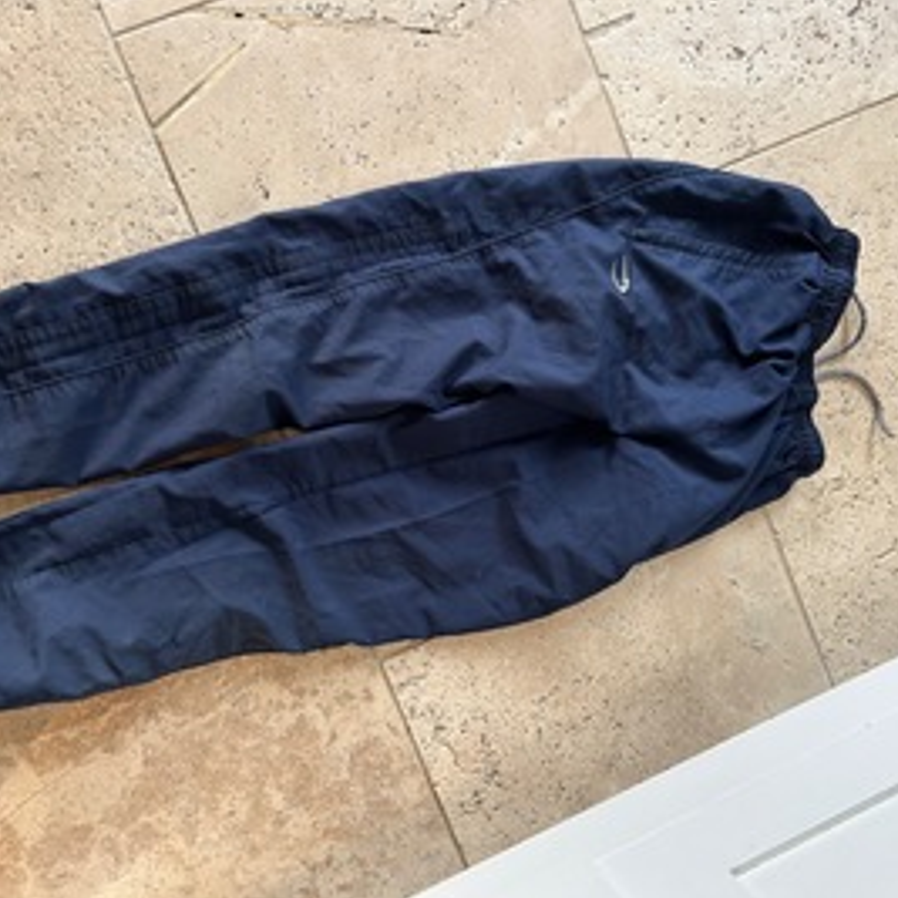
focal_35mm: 31
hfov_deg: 52.4
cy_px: 447
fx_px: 910
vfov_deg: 52.5
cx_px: 387
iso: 125
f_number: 1.5
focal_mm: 5.7
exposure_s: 1/65
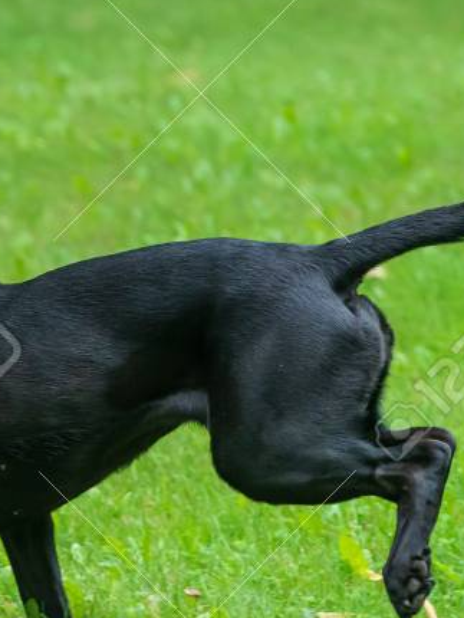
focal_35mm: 462
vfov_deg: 4.3
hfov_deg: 3.2
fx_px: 8249
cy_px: 310
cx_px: -330
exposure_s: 1/1250
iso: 4000
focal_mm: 159
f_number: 5
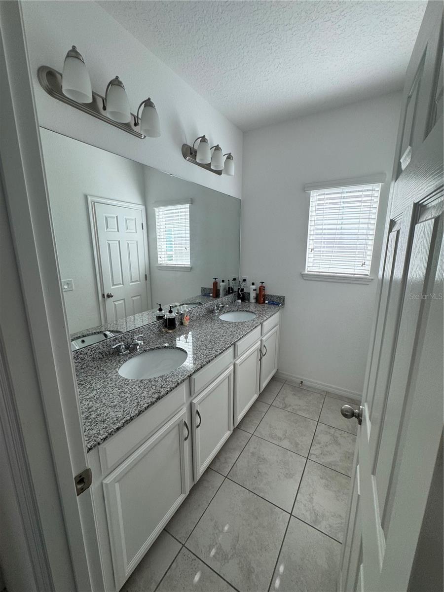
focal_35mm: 14
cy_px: 296
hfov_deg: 85.7
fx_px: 239
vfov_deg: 102.1
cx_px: 222
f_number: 2.2
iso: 100
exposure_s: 1/120
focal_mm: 2.22
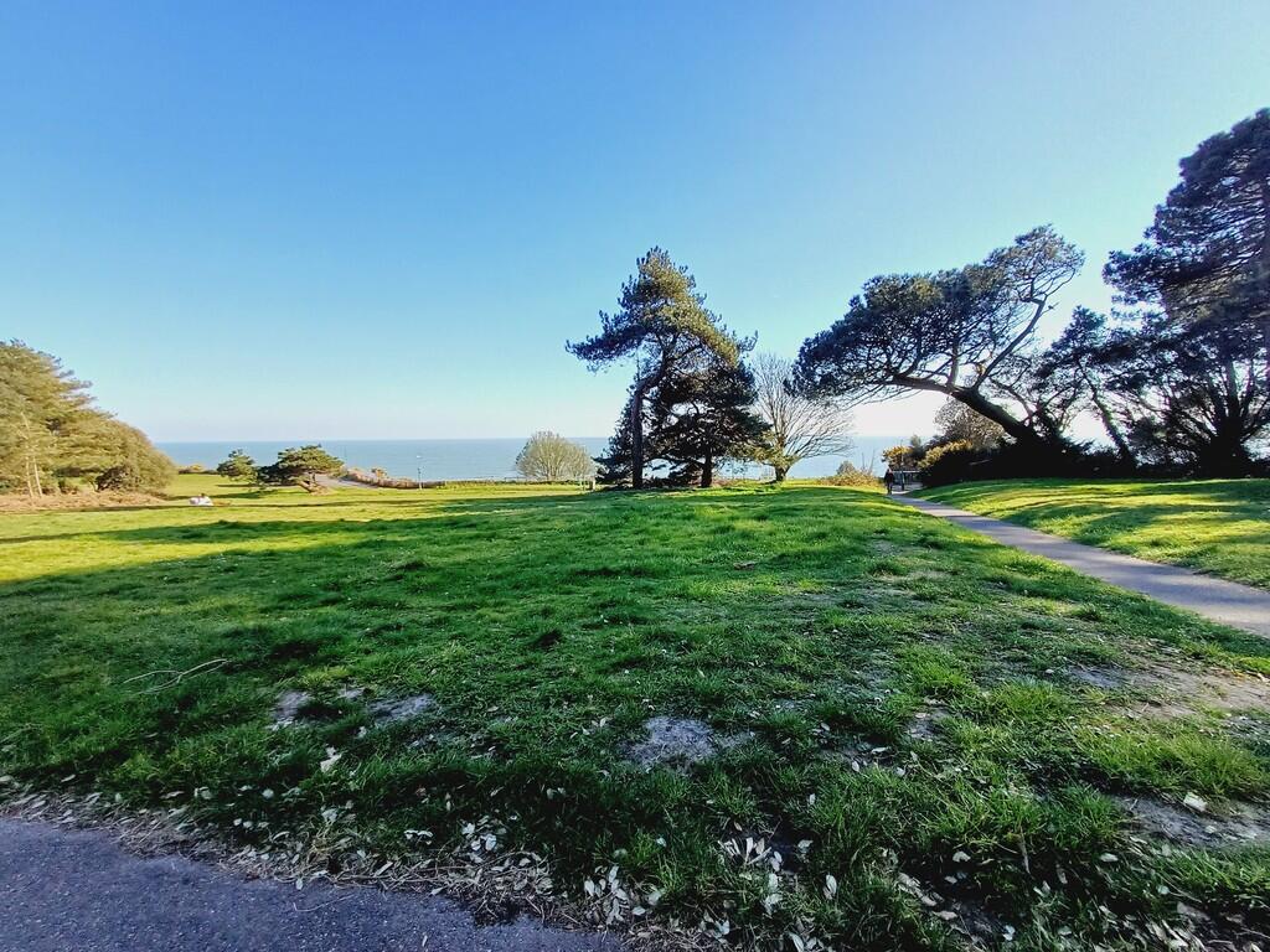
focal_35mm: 16
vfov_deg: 78.1
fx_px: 587
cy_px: 476
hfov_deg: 94.5
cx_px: 635
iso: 40
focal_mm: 1.64
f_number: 2.2
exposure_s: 1/754
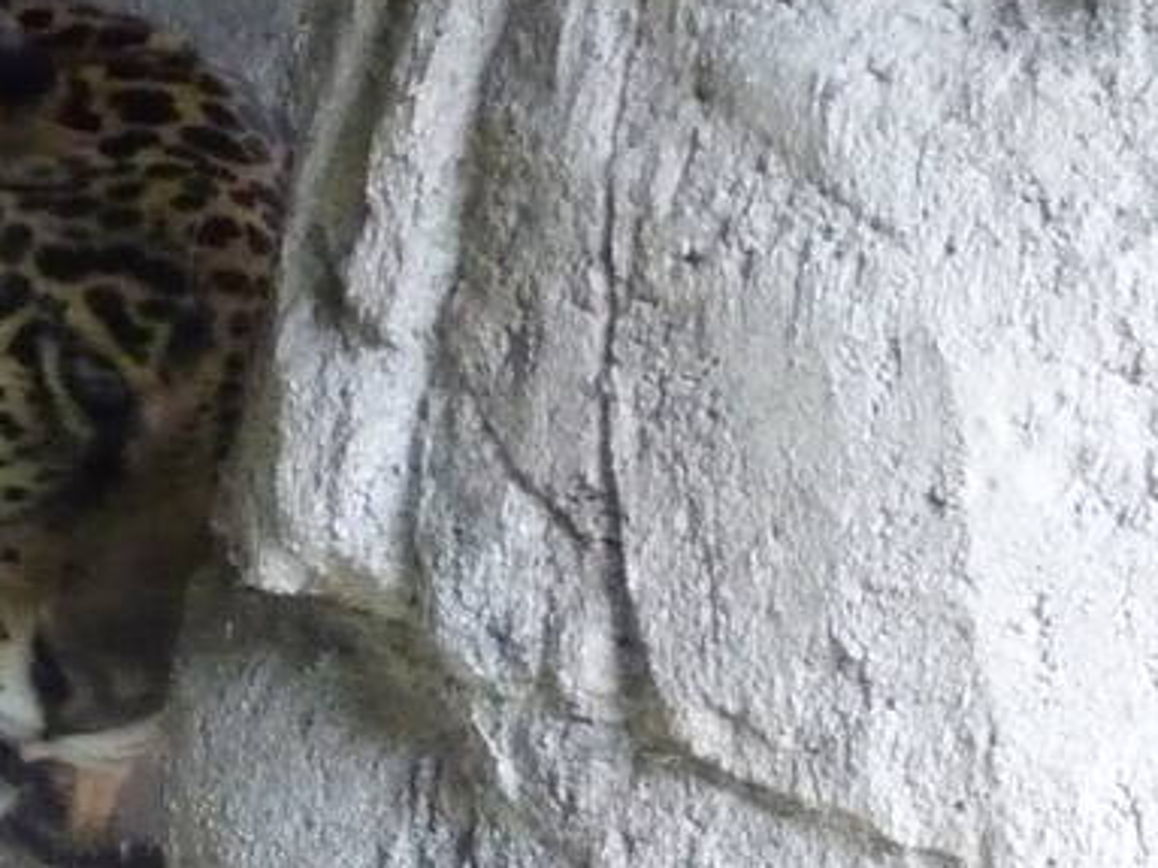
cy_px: 953
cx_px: -701
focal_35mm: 167
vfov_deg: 8.8
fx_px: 5585
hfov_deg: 11.3
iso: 800
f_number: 3.9
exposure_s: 1/50
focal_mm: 6.7
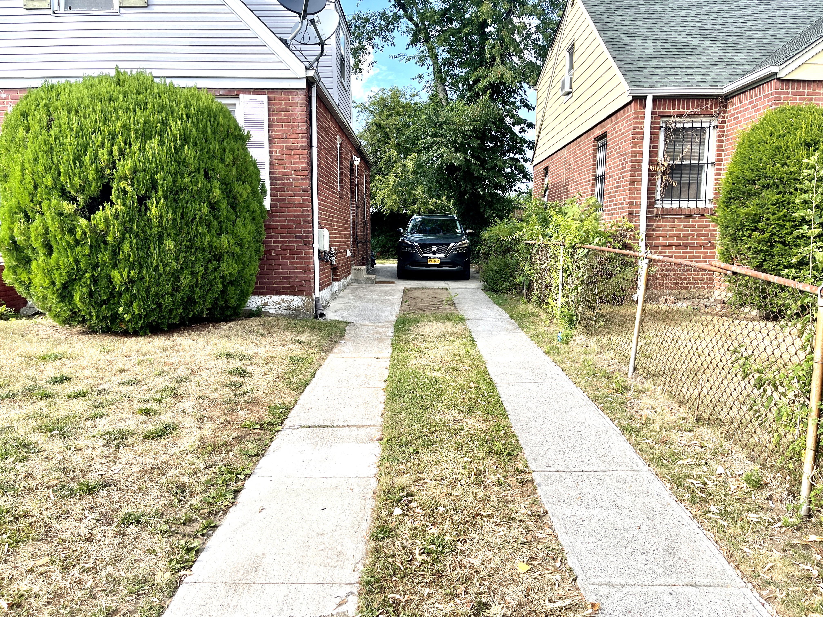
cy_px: 308
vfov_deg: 53.1
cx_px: 412
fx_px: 618
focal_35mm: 26
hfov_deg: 67.3
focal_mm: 5.1
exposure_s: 1/1200
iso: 32
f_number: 1.6
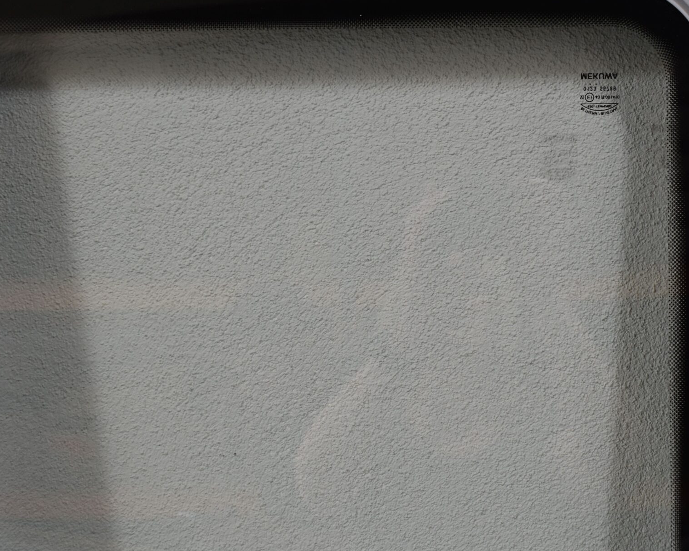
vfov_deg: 22.2
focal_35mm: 69
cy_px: 201
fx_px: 1403
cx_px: 472
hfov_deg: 27.4
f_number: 5.6
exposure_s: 1/125
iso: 250
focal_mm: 29
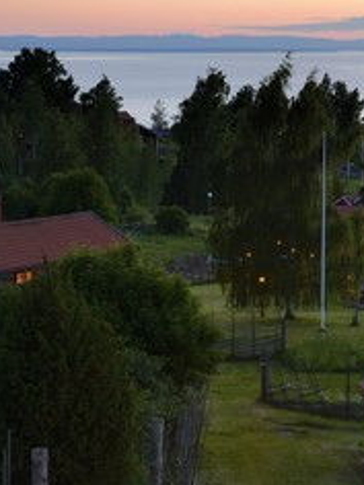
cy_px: 216
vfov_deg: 16.4
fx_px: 1682
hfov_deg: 12.2
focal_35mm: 120
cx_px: 391
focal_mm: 70
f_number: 4
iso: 800
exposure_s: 1/20
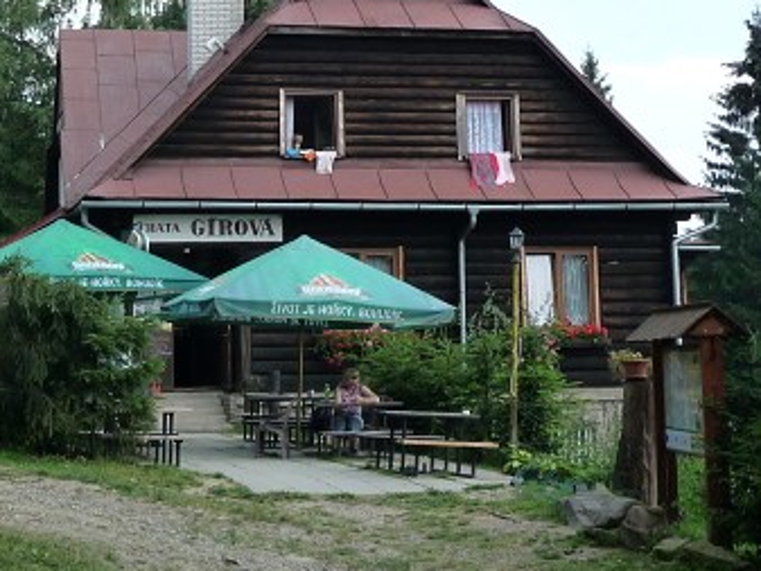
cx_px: 210
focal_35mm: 83
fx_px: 1825
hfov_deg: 23.4
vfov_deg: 17.7
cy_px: 159
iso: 160
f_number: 3.9
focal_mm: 6.7
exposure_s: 1/400
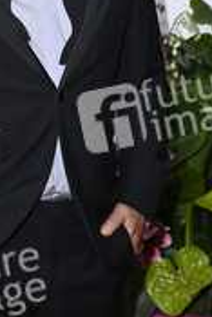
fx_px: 1710
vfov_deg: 10.5
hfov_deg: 7.1
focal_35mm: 194
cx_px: 5
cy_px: 20
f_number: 6.3
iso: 640
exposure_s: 1/250
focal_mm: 85
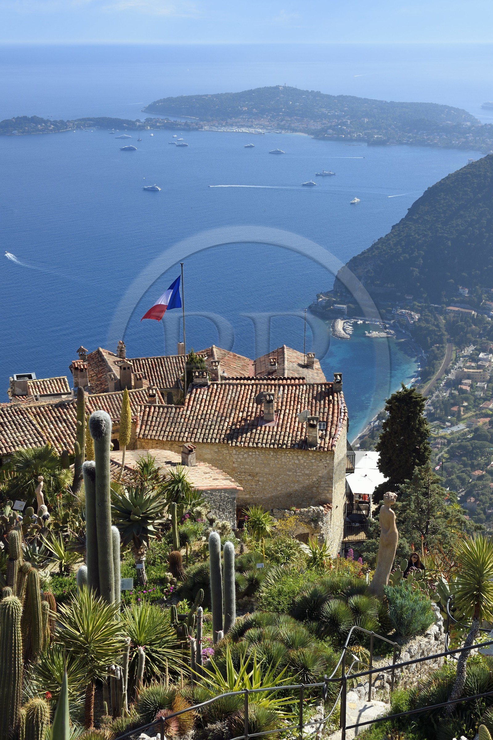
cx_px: 246
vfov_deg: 41.1
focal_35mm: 48
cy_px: 370
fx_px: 986
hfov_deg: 28.1
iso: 200
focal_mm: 48
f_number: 16
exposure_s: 1/160
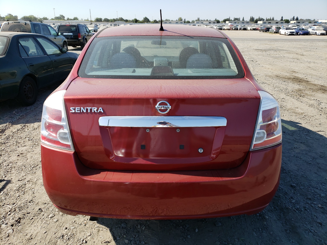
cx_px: 164
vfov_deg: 53.1
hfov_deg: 67.3
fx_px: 246
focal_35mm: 26
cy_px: 122
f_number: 1.5
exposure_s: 1/2000
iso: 50
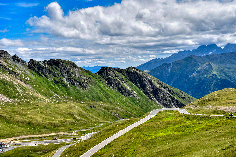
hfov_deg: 38.9
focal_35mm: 51
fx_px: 334
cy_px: 78
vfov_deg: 26.5
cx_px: 118
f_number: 8
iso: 100
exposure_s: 1/250
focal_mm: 34
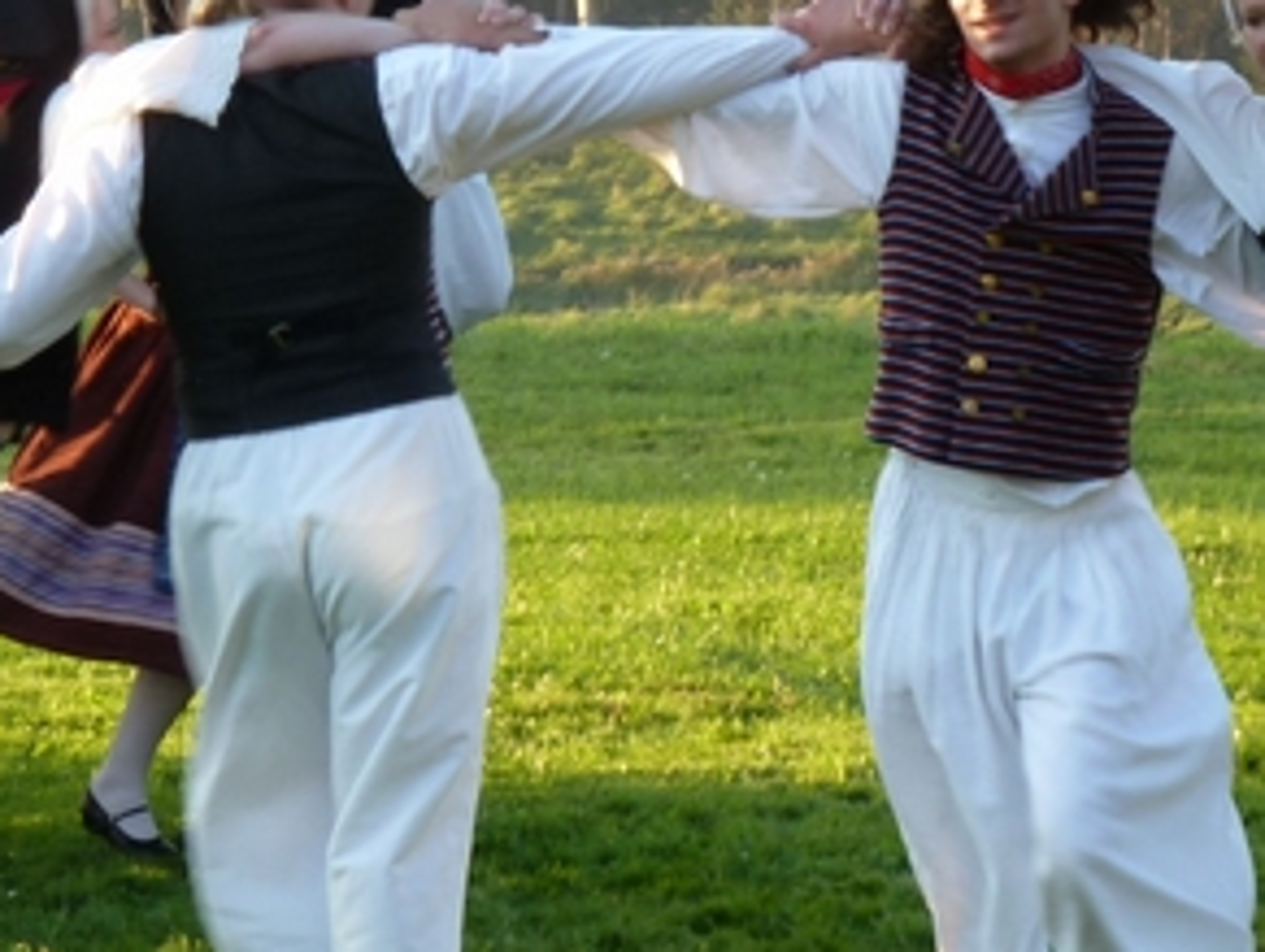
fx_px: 8964
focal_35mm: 245
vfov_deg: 6.1
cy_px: 430
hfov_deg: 8.1
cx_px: 735
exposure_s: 1/50
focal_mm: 19.5
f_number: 4.4
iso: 100
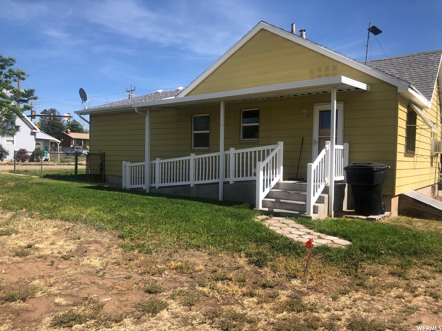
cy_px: 166
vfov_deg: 49.7
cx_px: 221
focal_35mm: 28
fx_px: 358
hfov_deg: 63.4
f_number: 1.8
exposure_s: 1/1869
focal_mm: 3.99
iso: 20
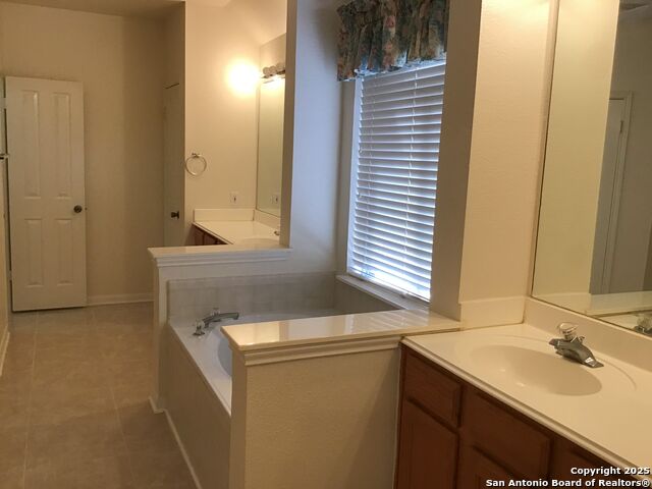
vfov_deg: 45.4
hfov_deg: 58.4
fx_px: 584
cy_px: 244
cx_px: 326
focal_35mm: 31
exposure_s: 1/30
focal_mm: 3.3
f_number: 2.4
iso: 32
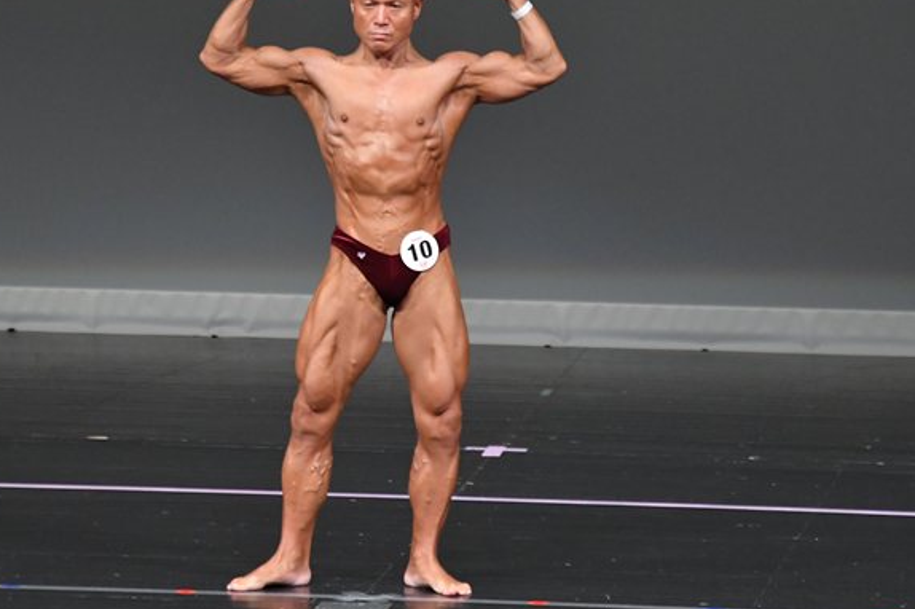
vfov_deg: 3.2
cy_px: 266
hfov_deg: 4.9
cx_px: 415
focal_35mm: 425
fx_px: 10795
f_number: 5.6
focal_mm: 210
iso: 4000
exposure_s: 1/400
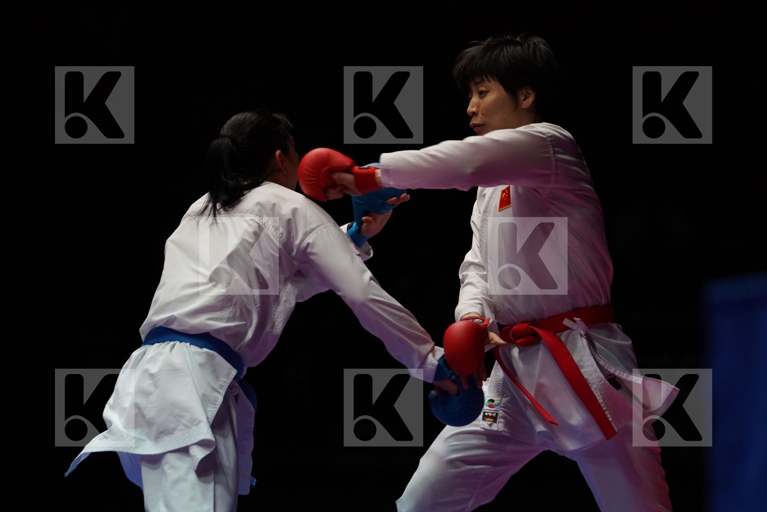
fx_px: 5049
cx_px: 384
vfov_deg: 5.8
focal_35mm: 237
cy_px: 256
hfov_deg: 8.7
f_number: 2.8
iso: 2500
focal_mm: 158
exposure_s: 1/1000
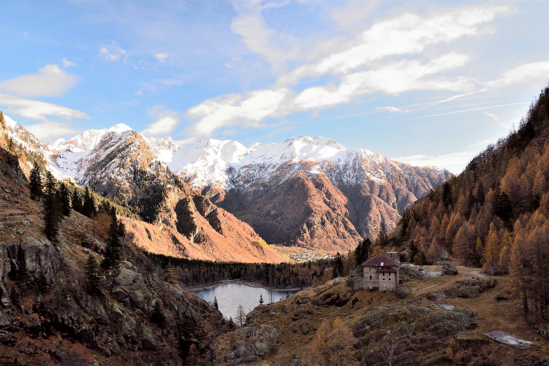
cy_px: 183
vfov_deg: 47.9
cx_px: 274
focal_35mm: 27
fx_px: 412
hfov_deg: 67.4
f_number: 8
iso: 400
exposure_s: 1/125
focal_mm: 18
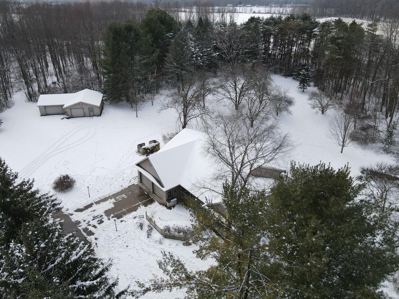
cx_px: 200
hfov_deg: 71.6
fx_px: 277
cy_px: 150
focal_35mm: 24
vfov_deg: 56.8
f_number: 2.8
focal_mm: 4.5
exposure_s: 1/640
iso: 100
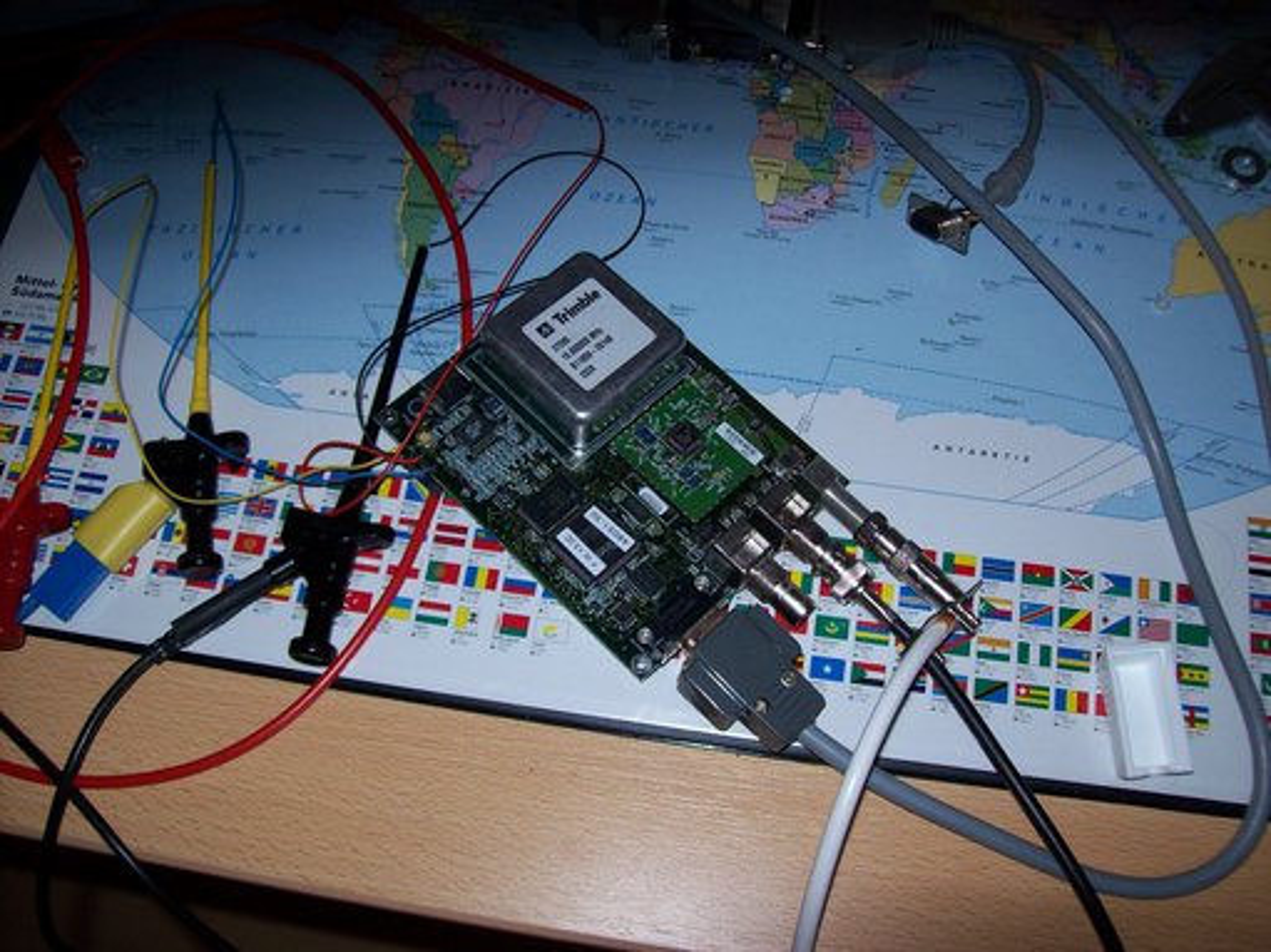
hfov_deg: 51.4
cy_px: 476
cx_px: 636
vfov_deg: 39.6
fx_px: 1322
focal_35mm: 36
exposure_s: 1/64
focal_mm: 6
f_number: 2.7
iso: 80
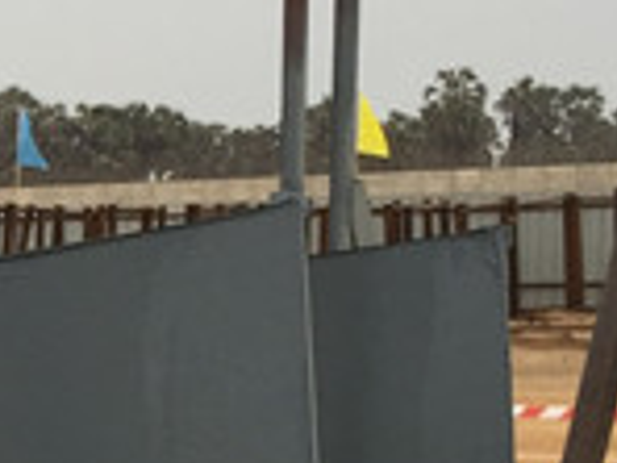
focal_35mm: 188
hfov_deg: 9.3
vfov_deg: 7.8
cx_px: -938
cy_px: 692
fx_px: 3351
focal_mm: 4.15
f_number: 2.2
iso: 32
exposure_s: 1/120
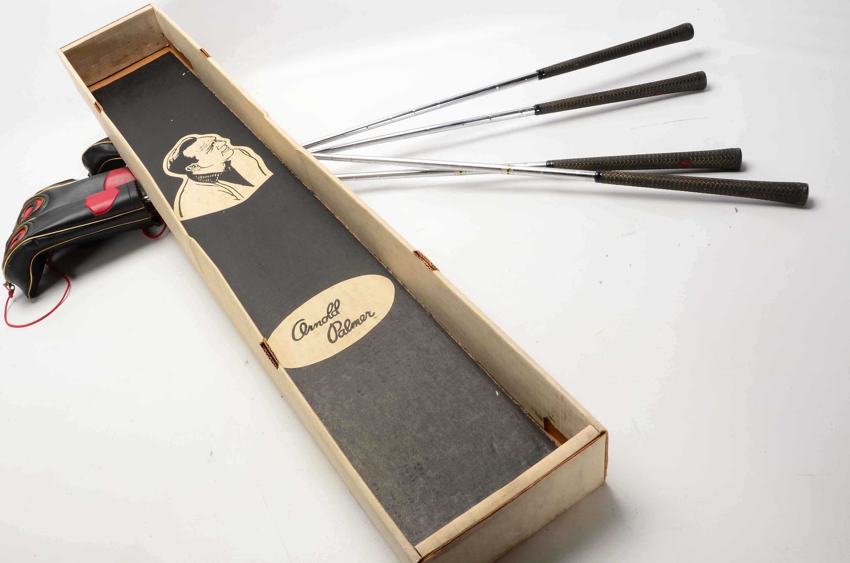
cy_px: 317
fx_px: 754
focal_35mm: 32
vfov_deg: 40.9
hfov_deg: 58.6
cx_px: 369
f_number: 14
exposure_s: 1/160
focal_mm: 18
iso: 200
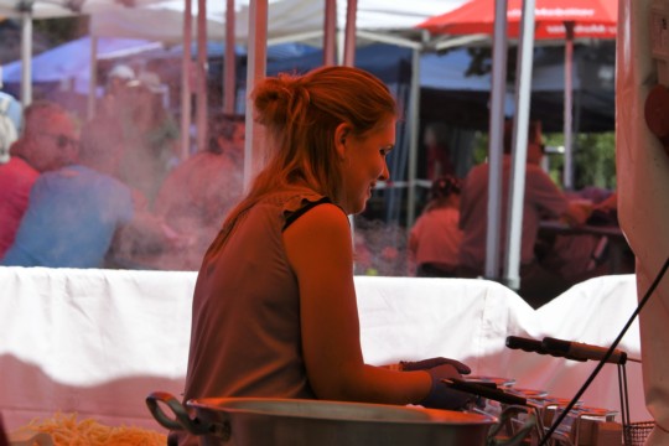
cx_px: 334
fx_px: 3400
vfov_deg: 7.5
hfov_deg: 11.2
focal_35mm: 183
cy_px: 223
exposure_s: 1/1250
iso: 640
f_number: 8
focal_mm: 122
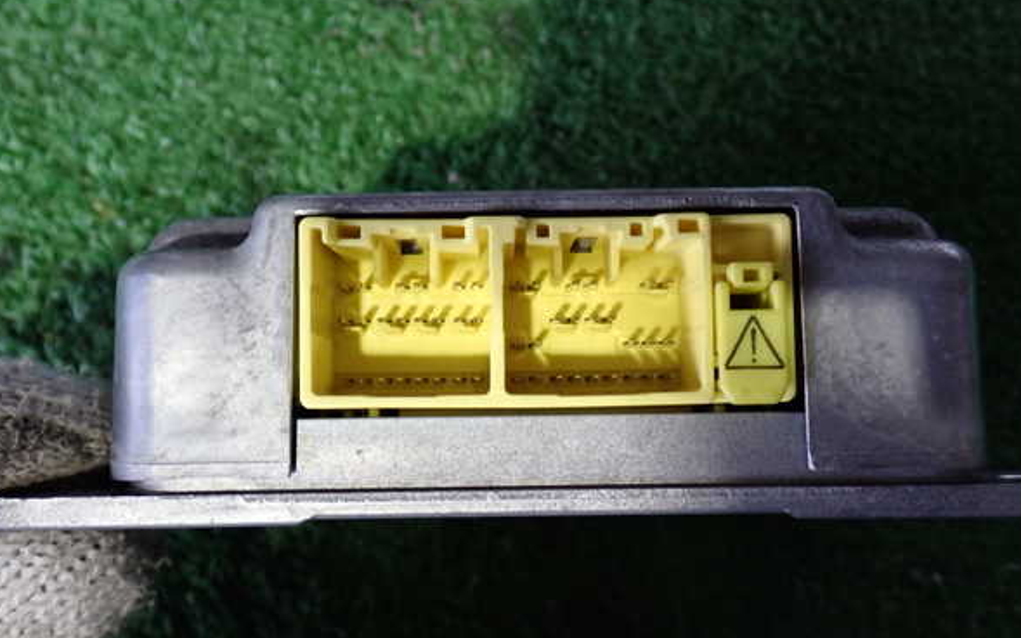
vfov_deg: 31.2
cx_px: 508
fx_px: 1141
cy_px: 324
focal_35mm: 41
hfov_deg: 48.2
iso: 500
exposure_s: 1/40
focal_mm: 6.83
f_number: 2.7
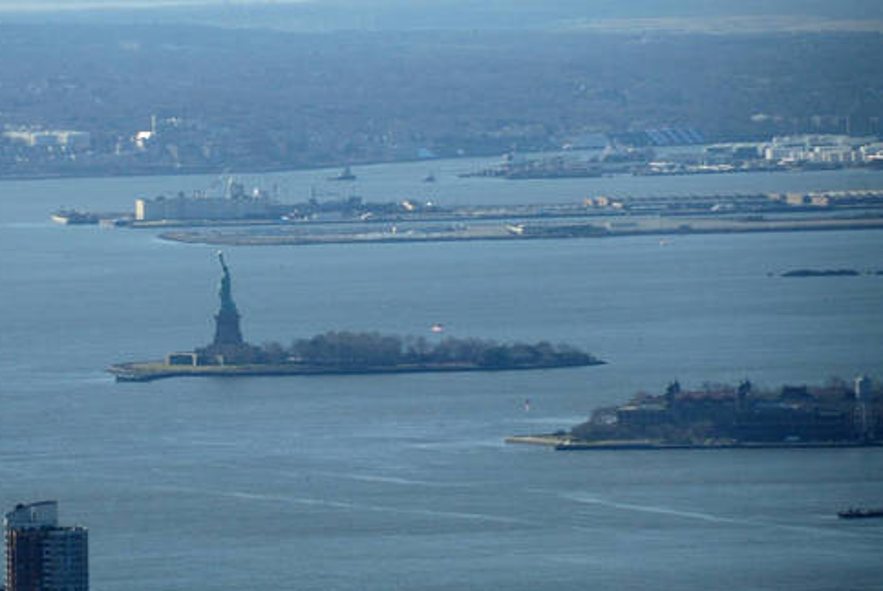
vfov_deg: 3.2
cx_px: 291
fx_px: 10679
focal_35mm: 435
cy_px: 326
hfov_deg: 4.7
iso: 250
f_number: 5.6
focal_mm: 200
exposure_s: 1/400
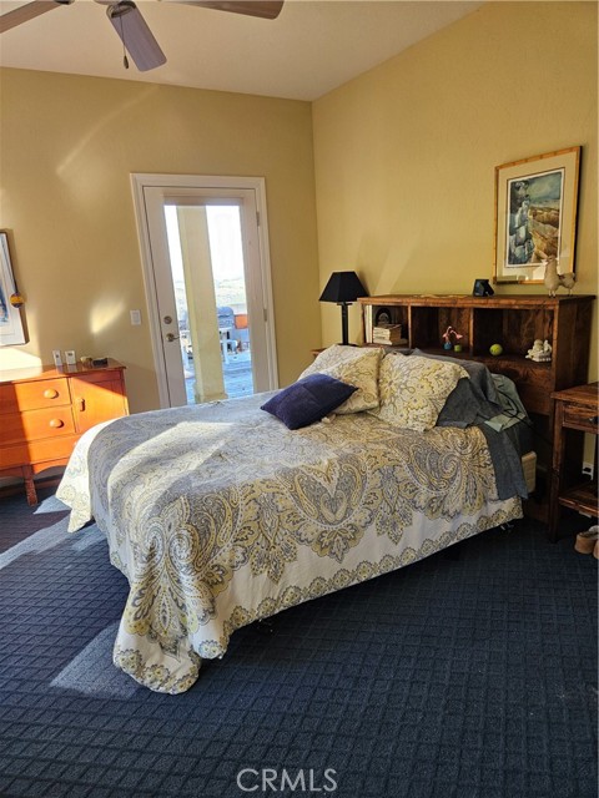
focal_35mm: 23
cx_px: 300
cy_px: 399
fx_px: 531
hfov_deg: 58.9
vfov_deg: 73.9
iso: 125
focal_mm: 5.4
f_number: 1.8
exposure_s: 1/120
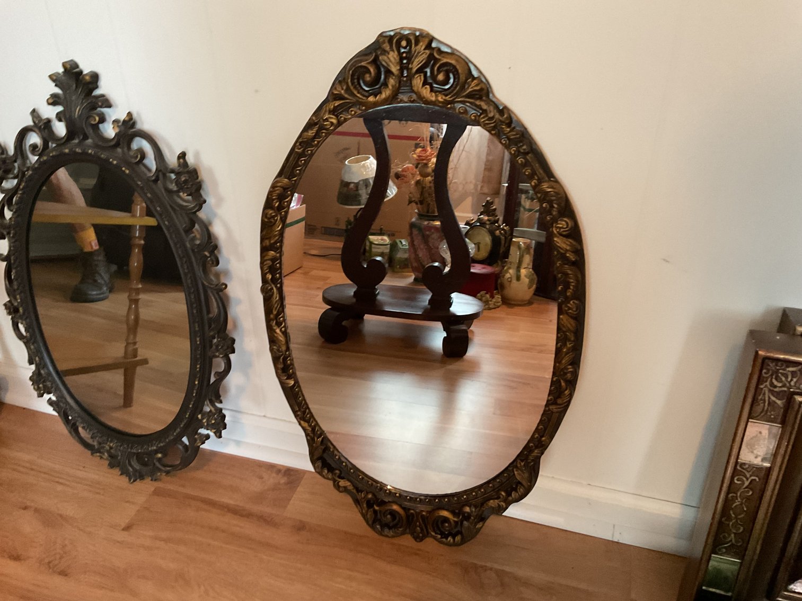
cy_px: 300
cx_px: 401
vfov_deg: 48.2
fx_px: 672
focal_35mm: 29
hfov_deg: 61.7
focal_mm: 3
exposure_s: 1/30
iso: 250
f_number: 1.8
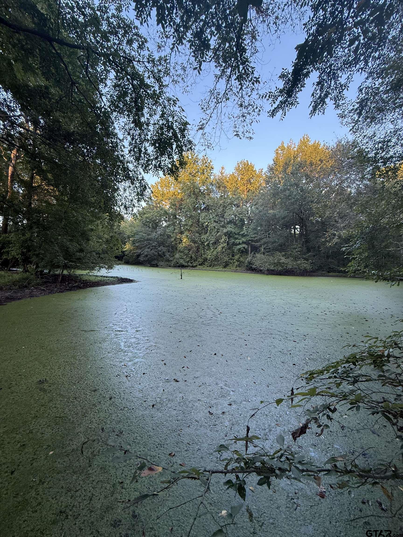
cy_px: 268
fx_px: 217
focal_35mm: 14
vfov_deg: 102.1
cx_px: 202
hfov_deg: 85.7
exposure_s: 1/99
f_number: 2.2
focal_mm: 2.22
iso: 125
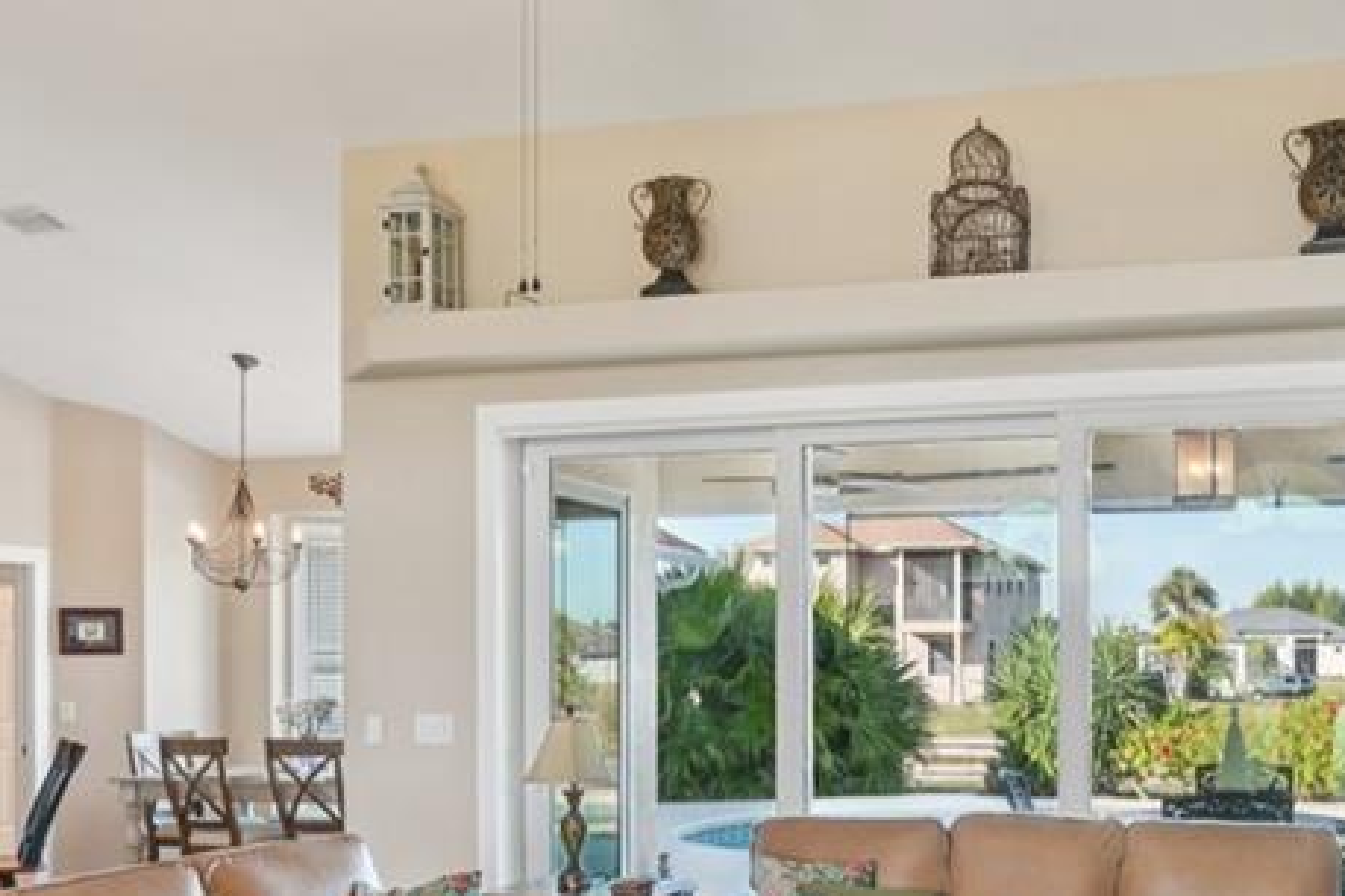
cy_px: 670
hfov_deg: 49.0
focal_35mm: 38
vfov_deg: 34.3
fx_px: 1419
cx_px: 984
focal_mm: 17
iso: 400
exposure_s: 1/30
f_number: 8
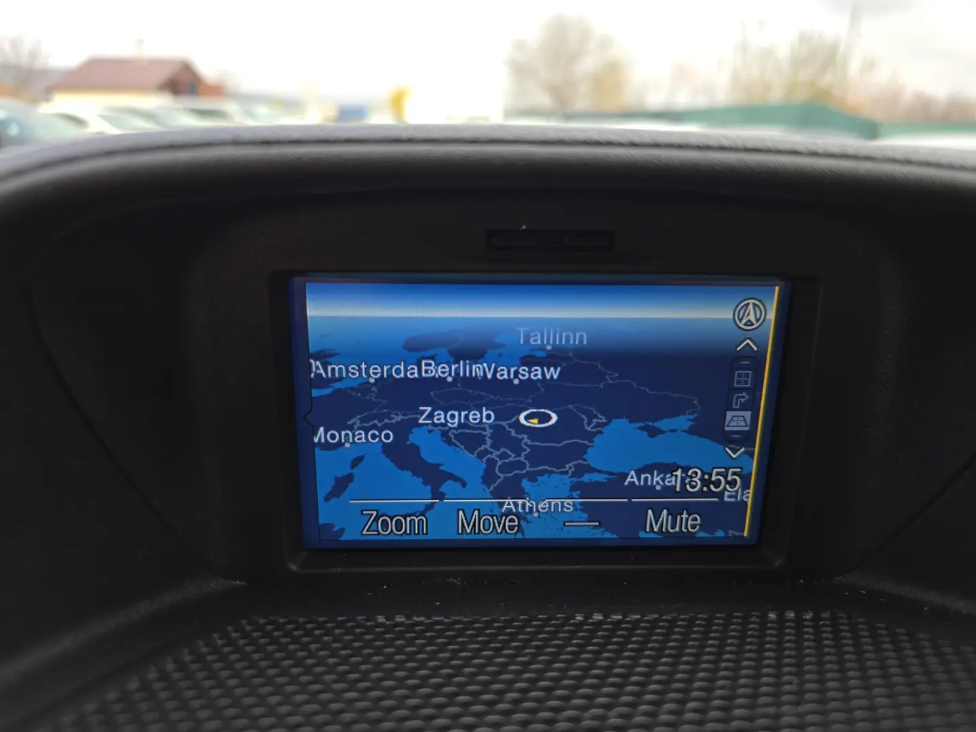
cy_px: 366
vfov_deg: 58.9
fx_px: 648
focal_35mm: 23
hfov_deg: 73.9
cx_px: 488
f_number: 1.7
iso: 12
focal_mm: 6.3
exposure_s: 1/50
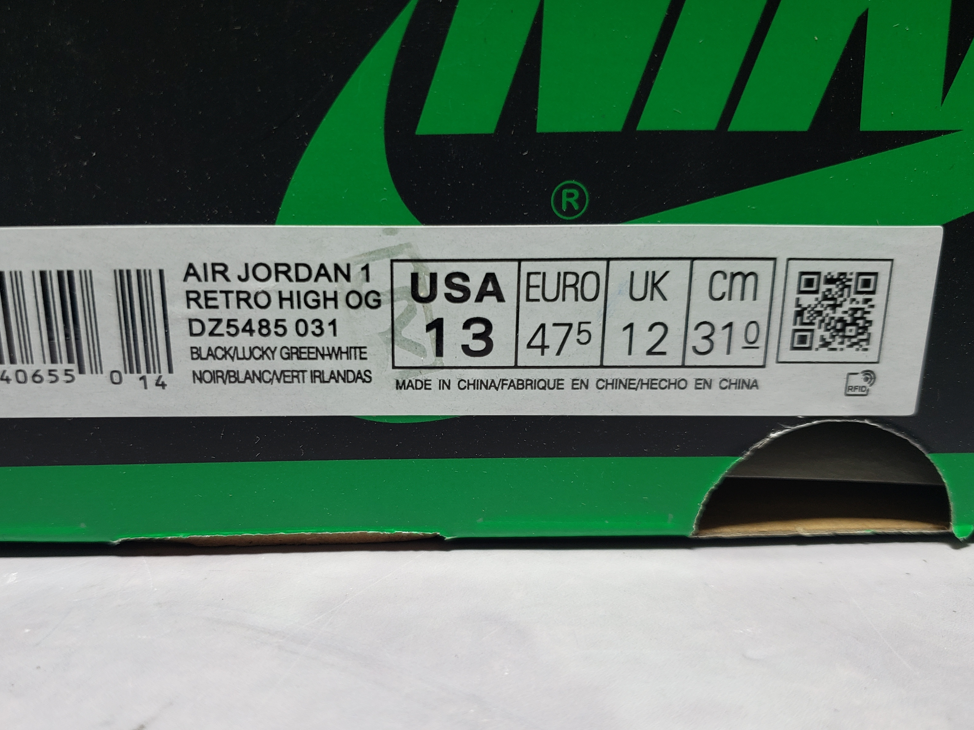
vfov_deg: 42.7
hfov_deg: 55.2
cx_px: 419
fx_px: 929
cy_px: 440
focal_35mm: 33
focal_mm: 4.3
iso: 50
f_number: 1.5
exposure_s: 1/267
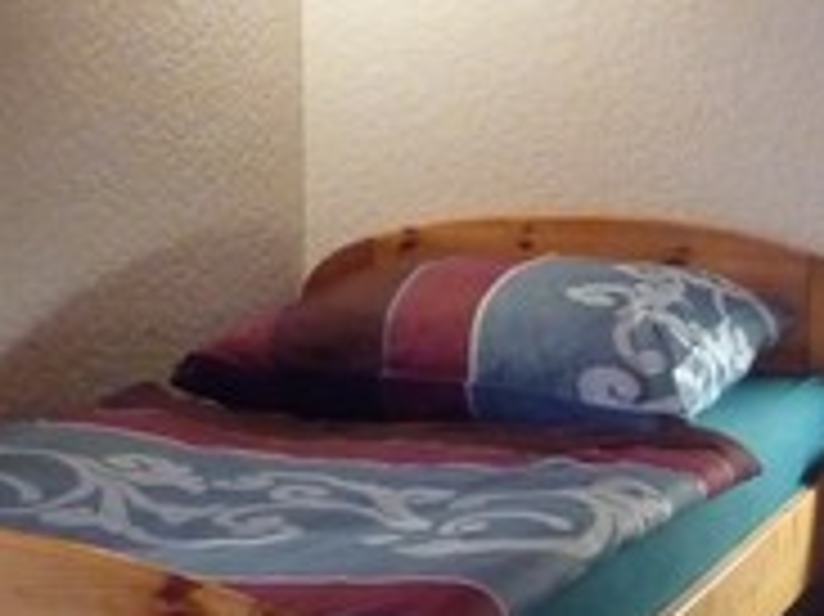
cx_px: 905
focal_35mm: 92
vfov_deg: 16.0
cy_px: 351
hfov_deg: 20.3
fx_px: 2189
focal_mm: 4.7
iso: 800
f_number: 3.3
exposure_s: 1/50
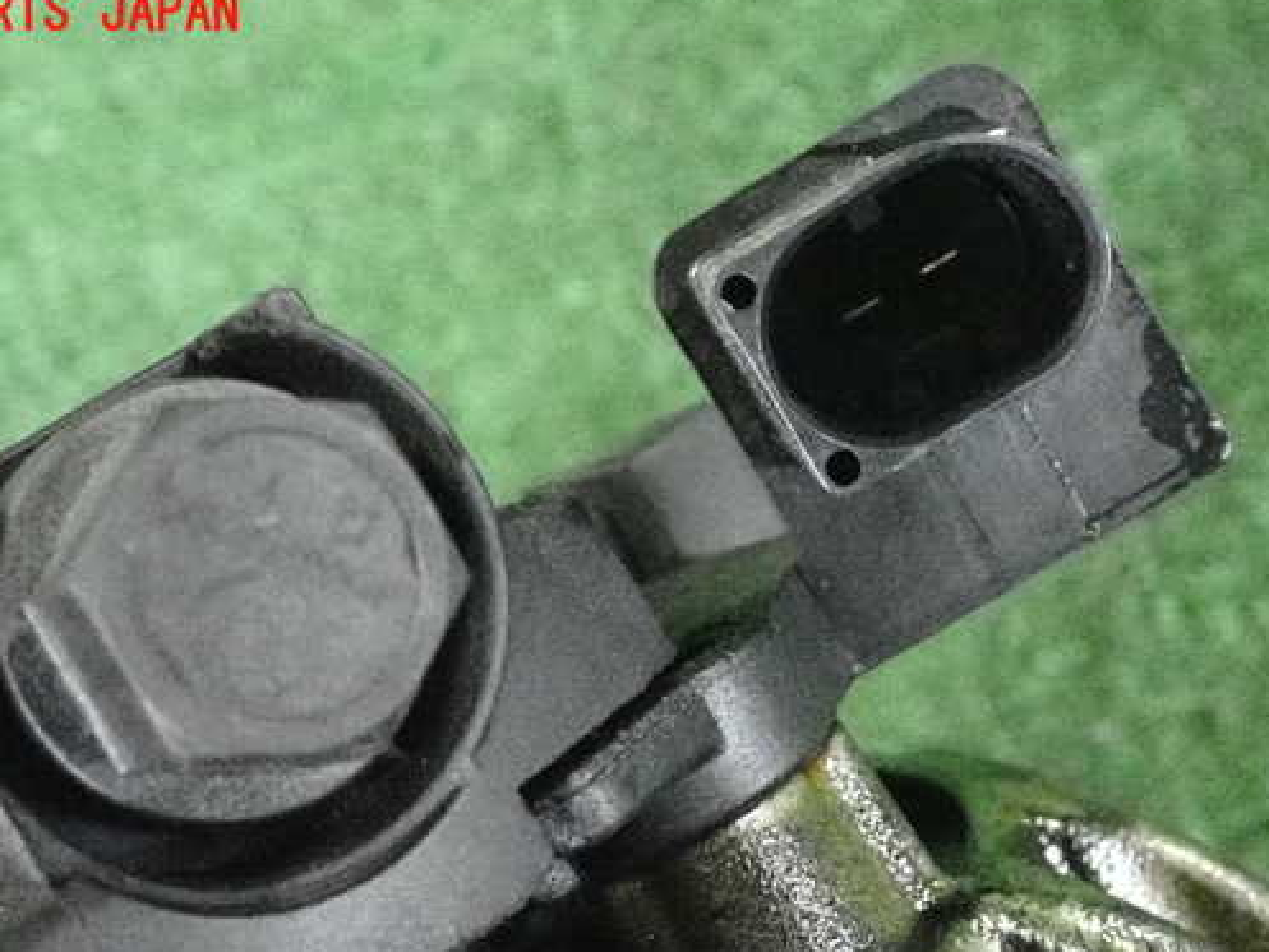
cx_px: 541
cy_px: 556
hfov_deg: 21.1
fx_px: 3410
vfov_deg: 15.9
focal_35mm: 93
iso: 10000
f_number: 4.1
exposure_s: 1/125
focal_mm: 13.65
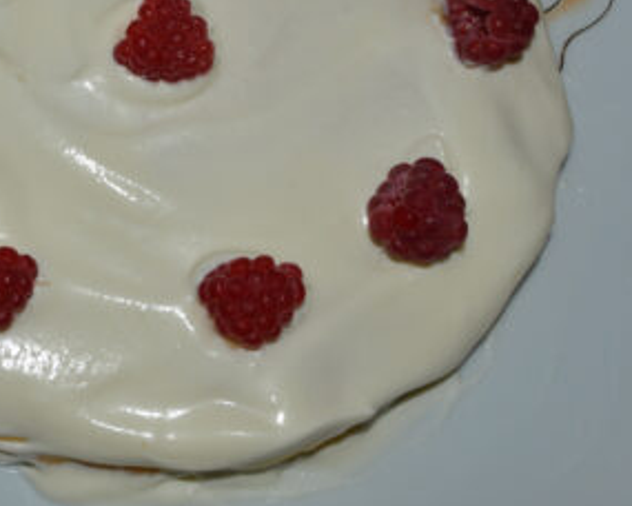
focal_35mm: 76
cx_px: 84
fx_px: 1422
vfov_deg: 20.0
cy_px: 136
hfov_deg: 24.5
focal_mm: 22
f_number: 8
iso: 100
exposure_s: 1/60
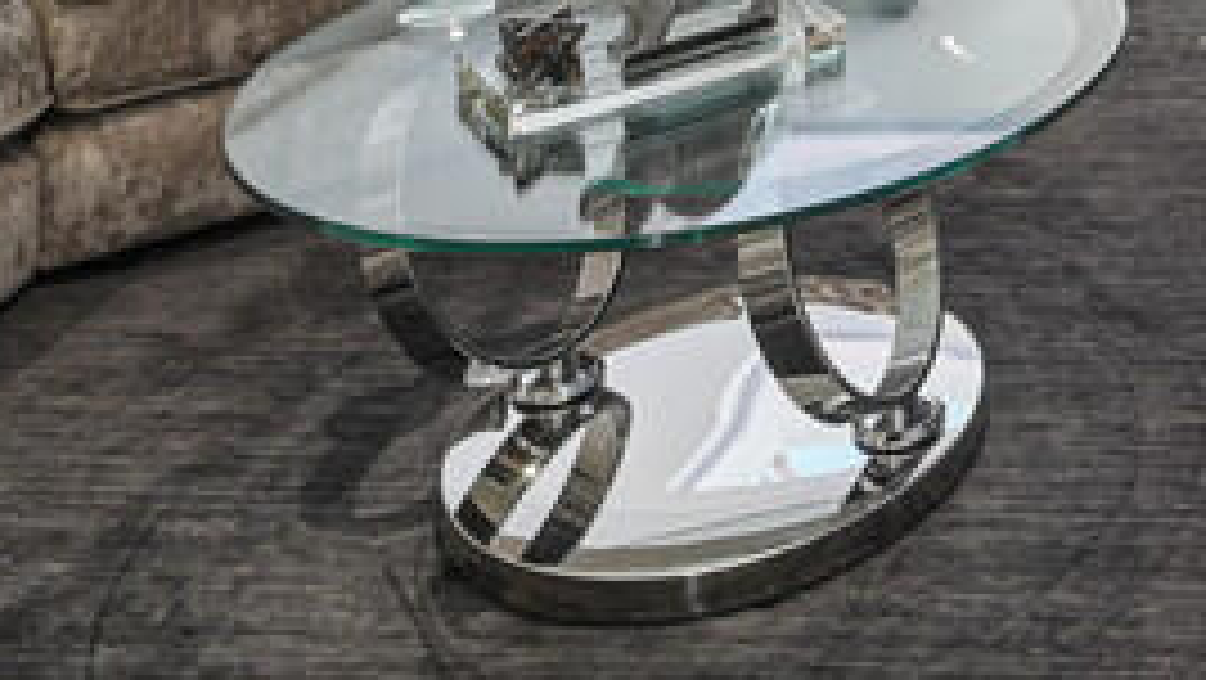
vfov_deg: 16.5
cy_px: -664
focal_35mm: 56
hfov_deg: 31.6
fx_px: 1791
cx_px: 1422
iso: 400
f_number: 8
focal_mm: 14
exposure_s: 1/2
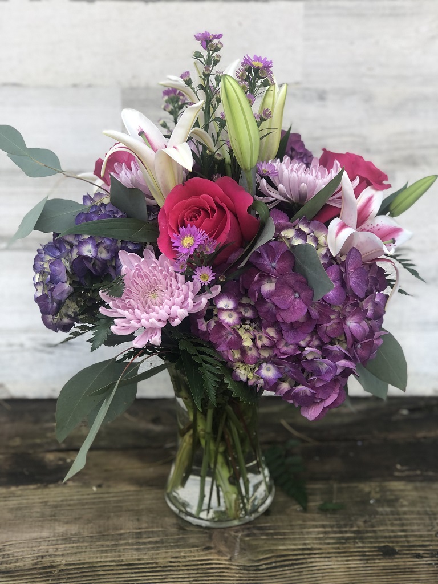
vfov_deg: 33.8
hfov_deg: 25.7
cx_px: 219
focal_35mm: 57
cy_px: 292
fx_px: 962
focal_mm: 6.6
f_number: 2.8
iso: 20
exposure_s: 1/60
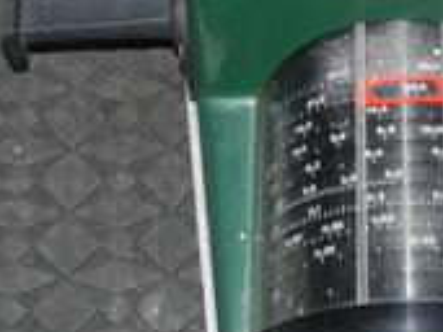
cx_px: 427
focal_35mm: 159
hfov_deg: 12.3
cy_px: 137
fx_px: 2033
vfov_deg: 9.3
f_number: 11
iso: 400
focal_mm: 34
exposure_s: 1/60
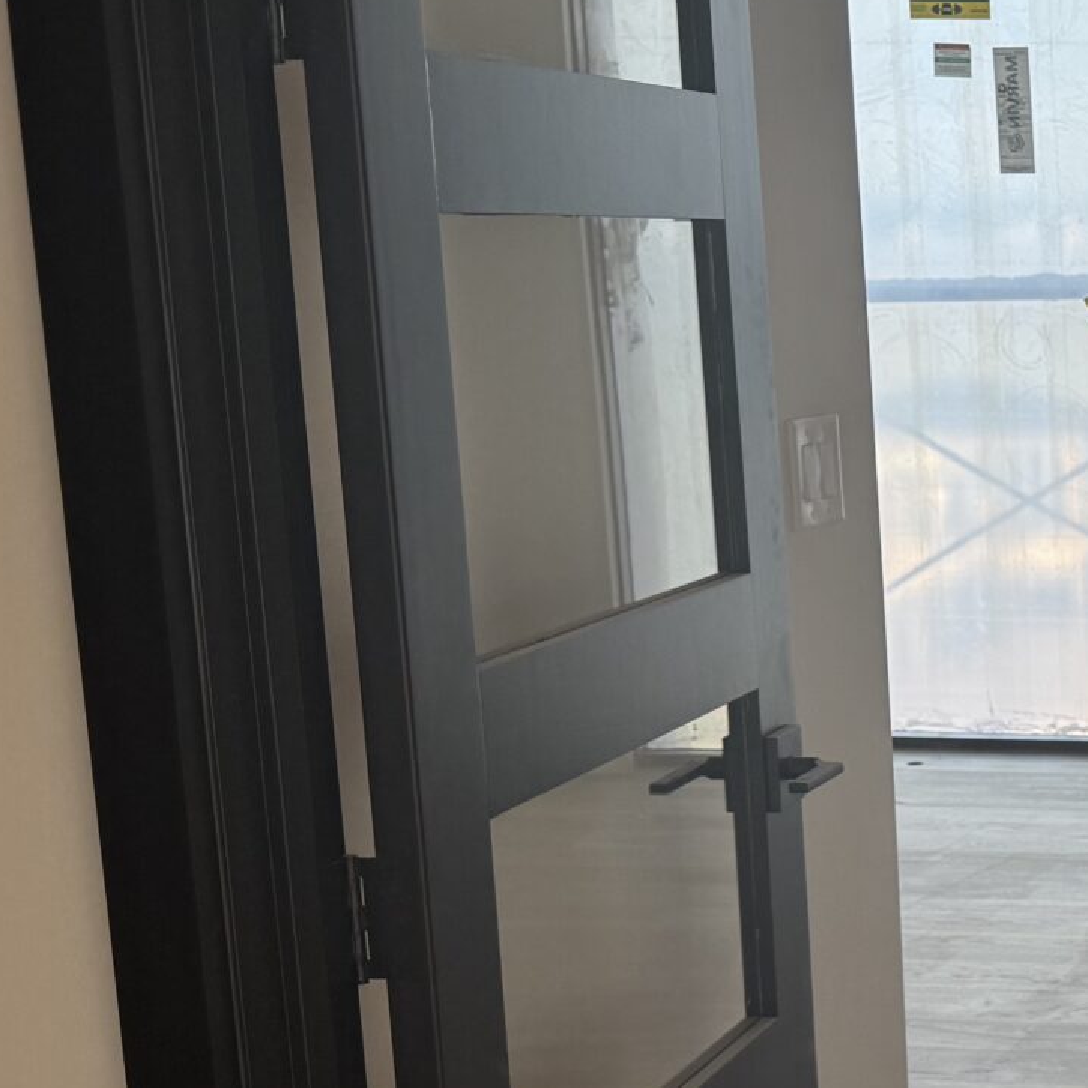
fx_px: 2667
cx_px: 1494
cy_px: 772
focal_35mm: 75
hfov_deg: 20.6
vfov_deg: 22.9
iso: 80
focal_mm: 6.76
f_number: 1.78
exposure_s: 1/514
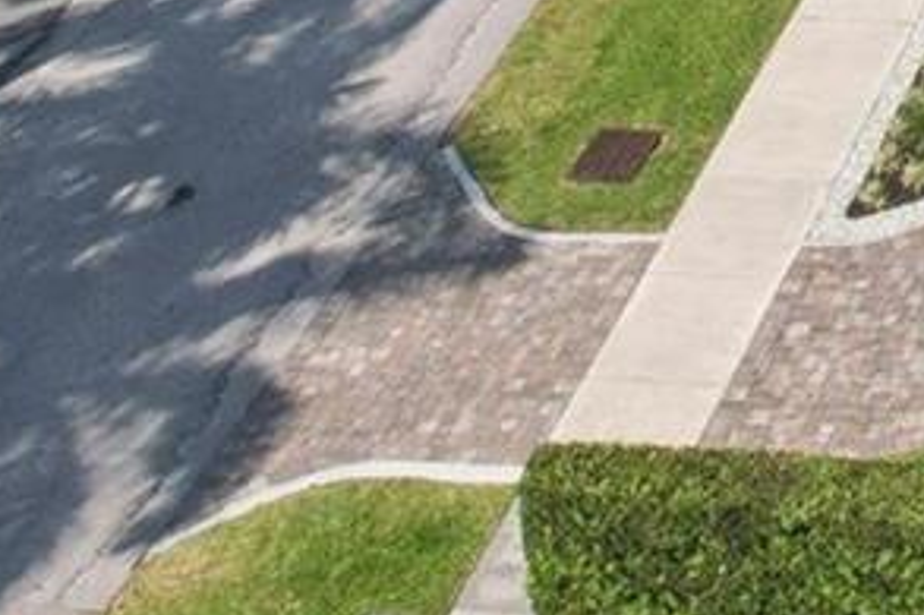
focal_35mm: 120
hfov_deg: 14.8
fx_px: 3078
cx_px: 1687
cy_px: -773
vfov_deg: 10.2
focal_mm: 8.4
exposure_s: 1/2500
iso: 120
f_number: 2.8
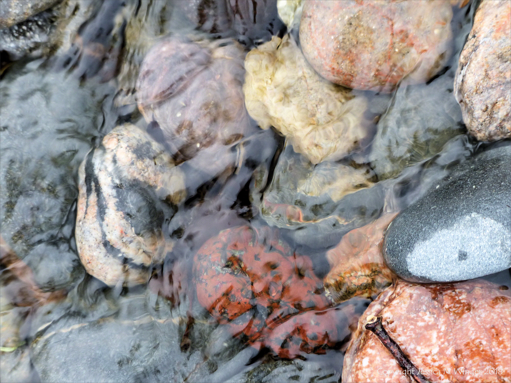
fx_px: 3809
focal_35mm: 258
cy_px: 192
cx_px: 256
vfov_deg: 5.8
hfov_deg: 7.7
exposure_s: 1/200
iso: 200
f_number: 2.8
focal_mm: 46.5
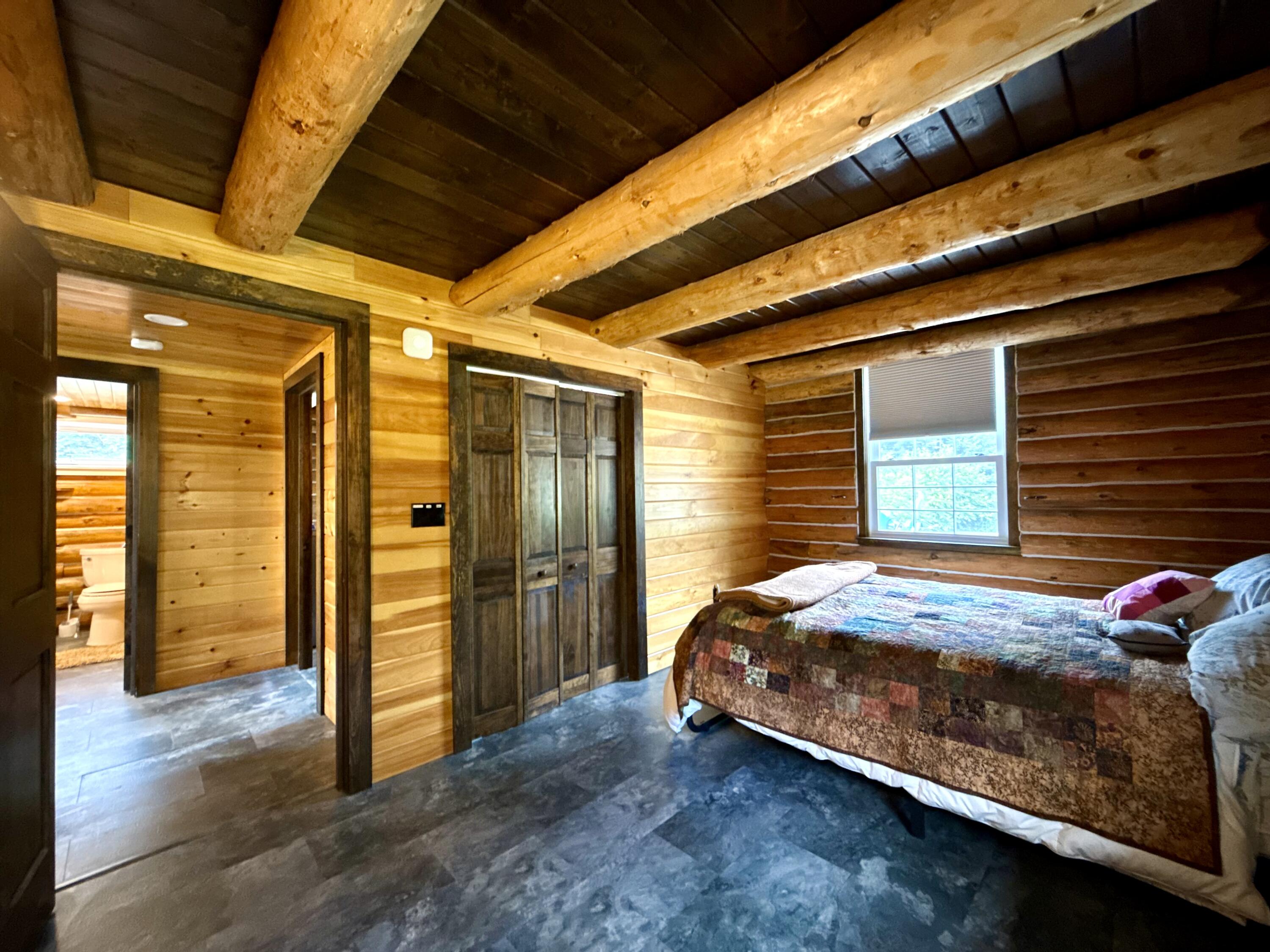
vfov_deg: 85.7
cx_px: 635
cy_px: 476
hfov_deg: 102.1
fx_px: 514
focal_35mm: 14
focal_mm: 2.22
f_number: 2.2
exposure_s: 1/60
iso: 1000
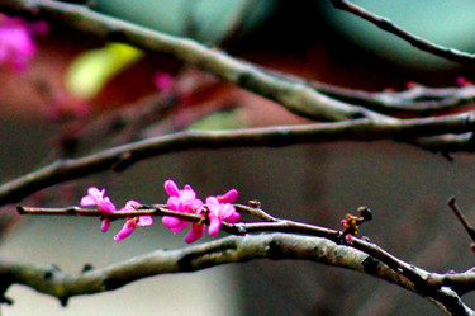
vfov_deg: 1.7
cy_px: -4
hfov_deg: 2.6
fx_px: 10529
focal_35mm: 799
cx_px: 339
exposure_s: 1/320
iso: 1600
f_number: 5.6
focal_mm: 200
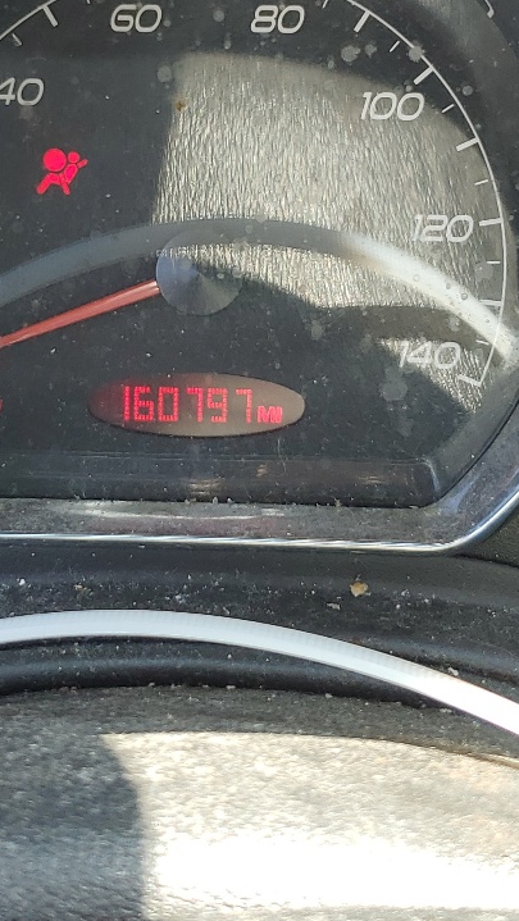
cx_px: 201
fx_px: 1540
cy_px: 293
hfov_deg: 19.1
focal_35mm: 63
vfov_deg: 33.0
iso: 50
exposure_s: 1/217
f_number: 1.5
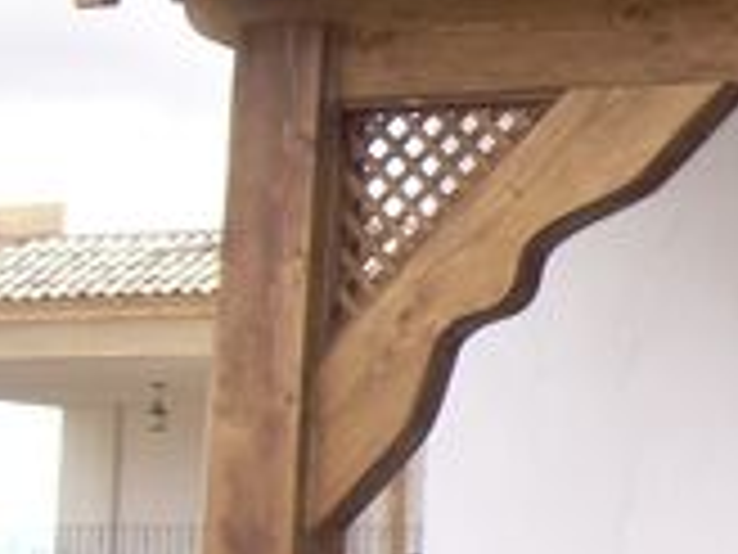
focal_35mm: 139
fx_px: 2963
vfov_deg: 10.7
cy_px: 288
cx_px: 1274
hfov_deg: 13.0
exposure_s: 1/250
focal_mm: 6.3
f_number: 2.8
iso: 50
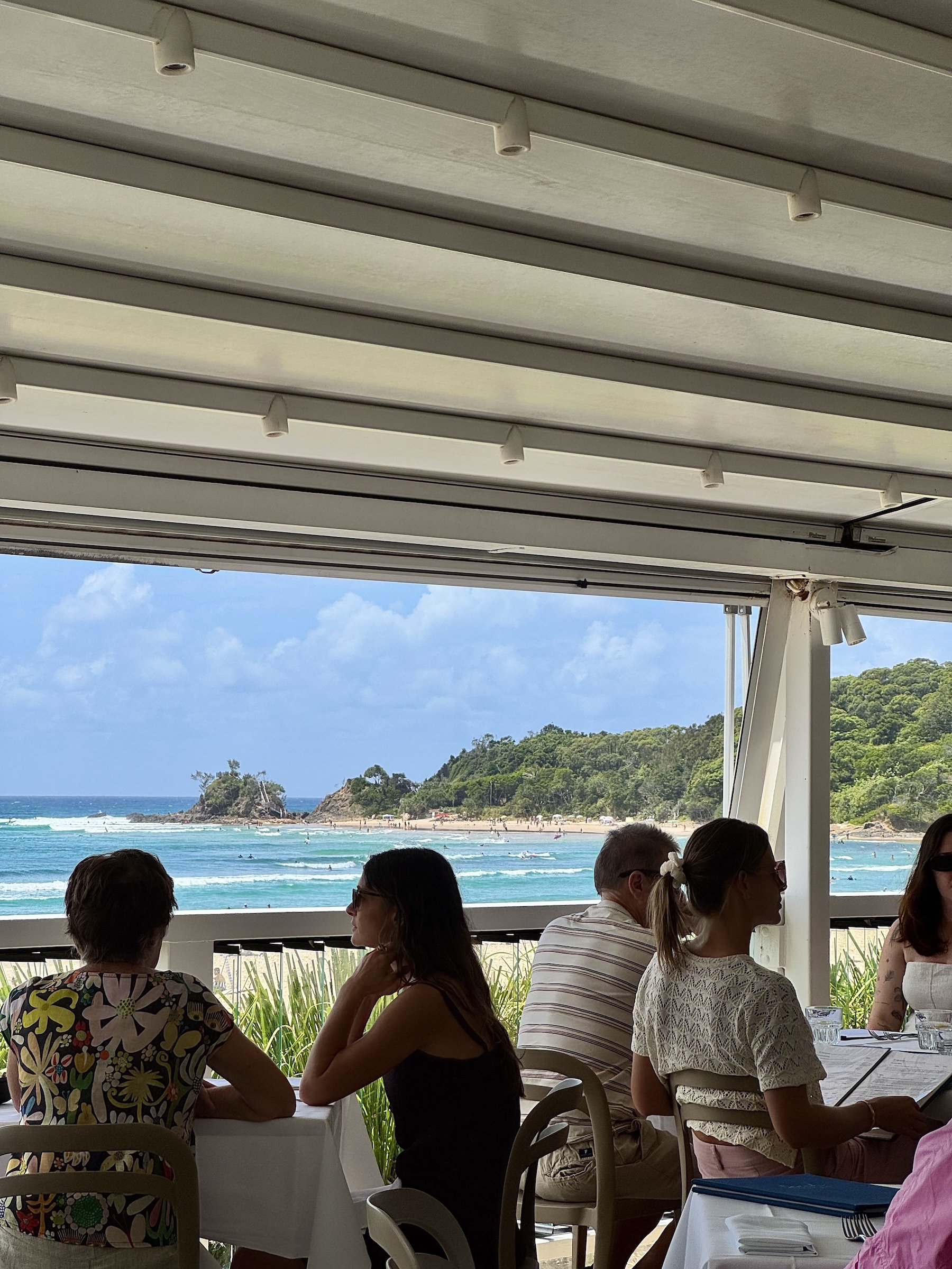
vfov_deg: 25.3
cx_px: 476
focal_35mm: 77
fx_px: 2824
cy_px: 634
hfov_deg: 19.1
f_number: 2.8
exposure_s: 1/1468
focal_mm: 9
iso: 25
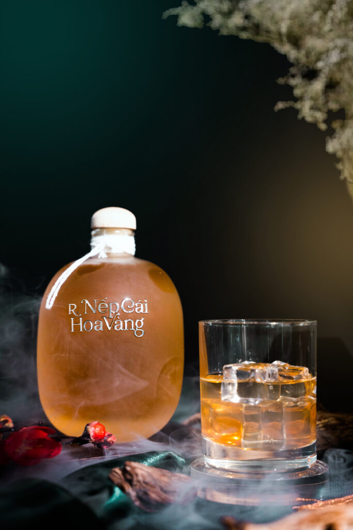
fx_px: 775
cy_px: 265
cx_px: 176
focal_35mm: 53
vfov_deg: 37.7
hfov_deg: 25.7
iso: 640
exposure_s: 1/40
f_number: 4.5
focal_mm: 52.7
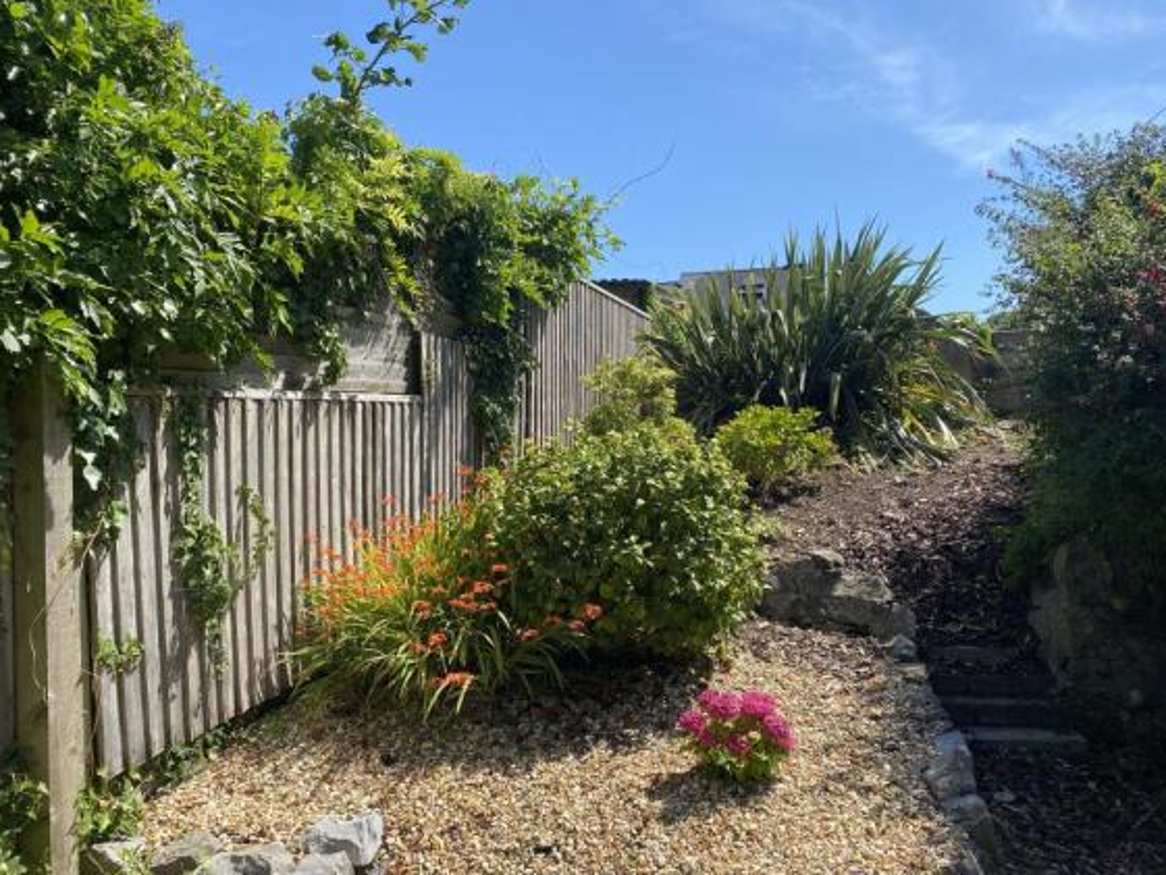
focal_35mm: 27
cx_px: 602
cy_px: 431
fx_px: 910
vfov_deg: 51.4
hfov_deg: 65.3
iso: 32
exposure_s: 1/1808
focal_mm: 4.25
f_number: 1.8
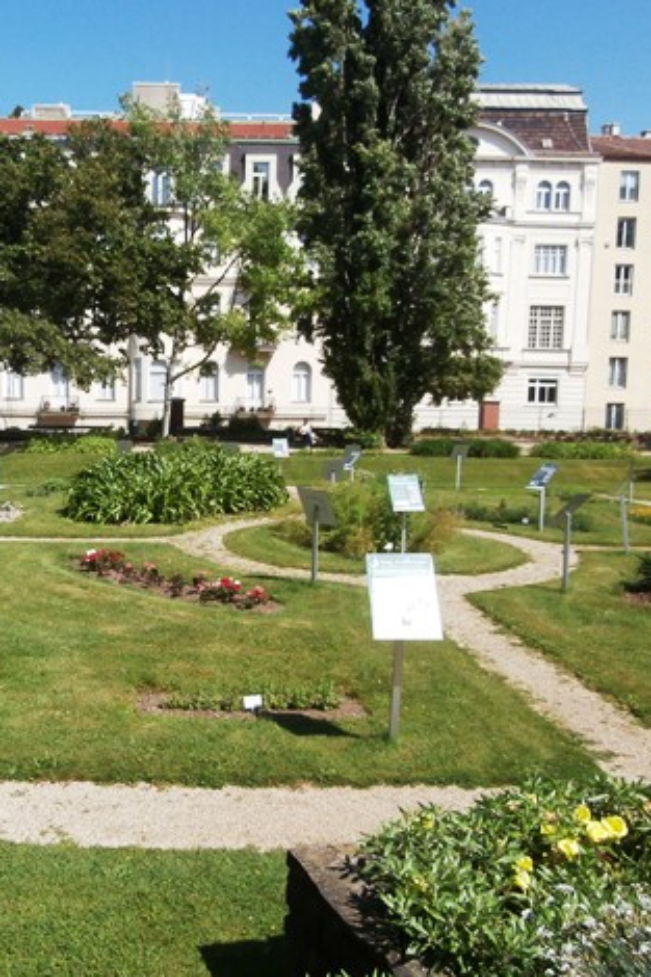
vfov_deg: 55.8
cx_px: 146
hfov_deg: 37.7
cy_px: 495
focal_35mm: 34
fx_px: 923
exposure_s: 1/1250
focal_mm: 4.2
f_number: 3
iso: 100
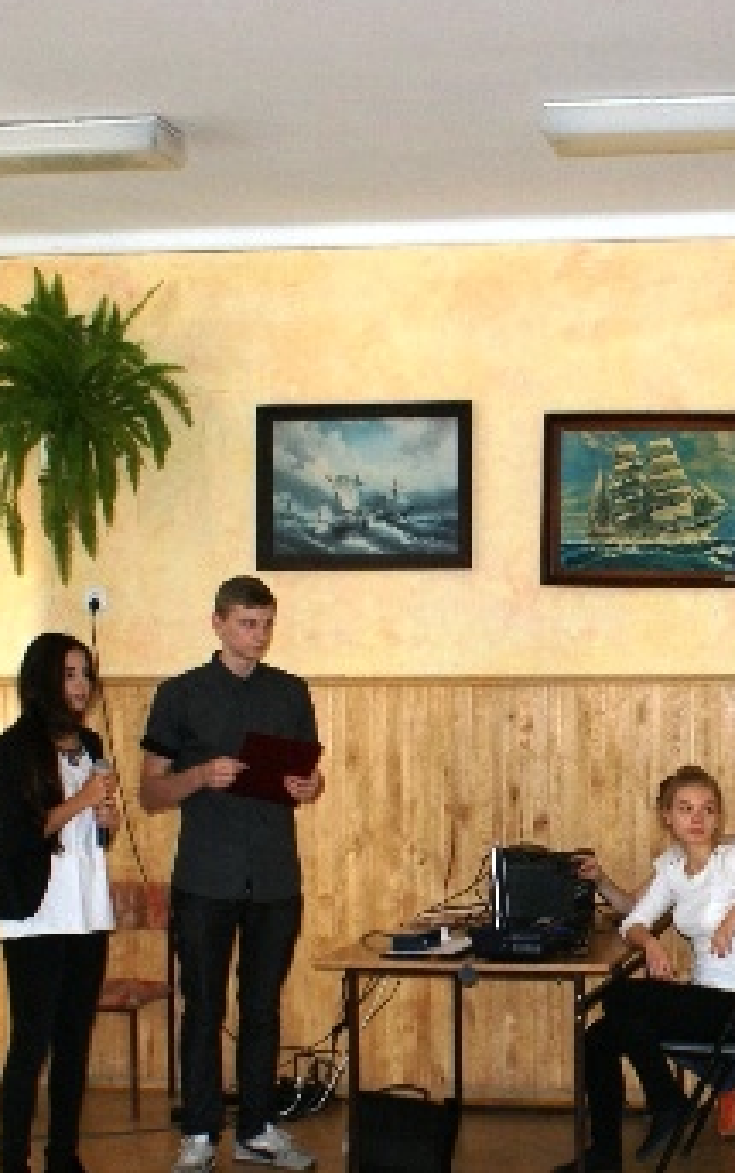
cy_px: 713
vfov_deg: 35.5
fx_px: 1823
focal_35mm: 57
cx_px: 773
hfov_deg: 21.8
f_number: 5.6
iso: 400
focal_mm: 20
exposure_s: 1/60
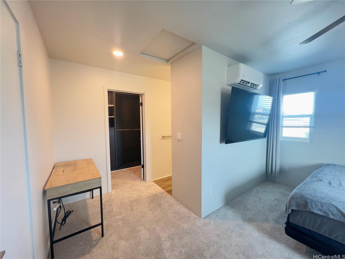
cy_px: 130
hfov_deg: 106.2
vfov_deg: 89.9
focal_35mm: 13
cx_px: 172
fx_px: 130
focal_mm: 1.57
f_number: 1.8
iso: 200
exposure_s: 1/60
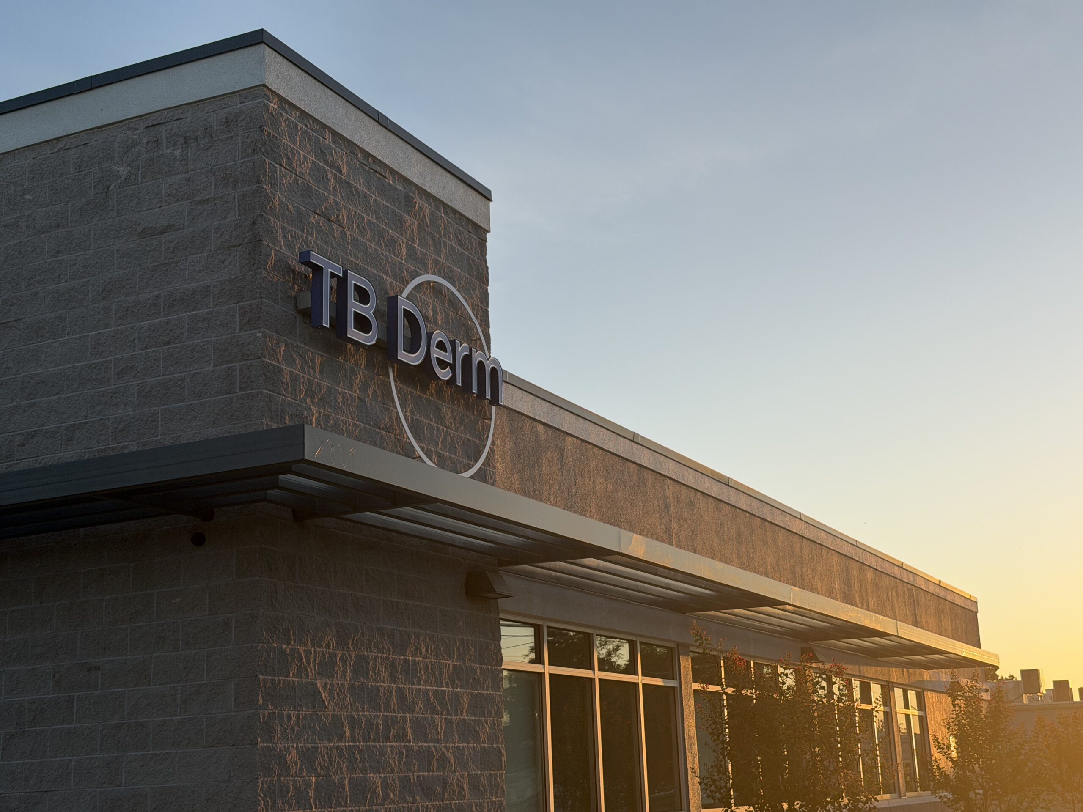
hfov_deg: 39.7
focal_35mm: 48
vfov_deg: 30.3
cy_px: 406
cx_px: 542
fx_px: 1502
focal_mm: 6.76
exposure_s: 1/1715
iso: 64
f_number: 1.78
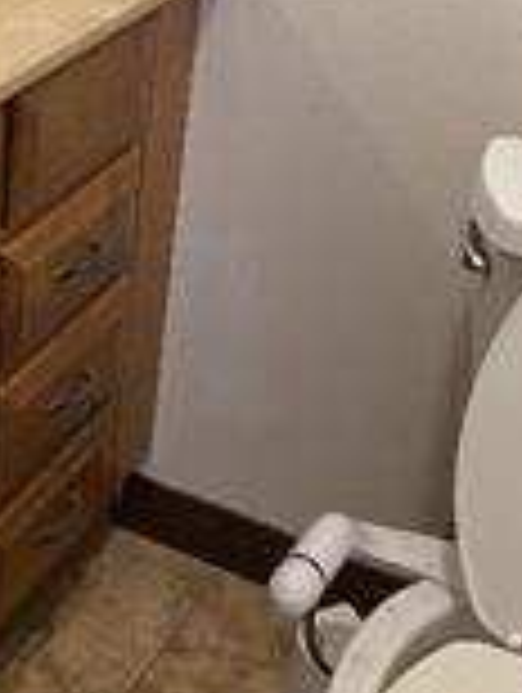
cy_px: 117
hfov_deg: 17.9
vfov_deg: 23.6
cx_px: 32
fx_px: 1624
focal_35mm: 81
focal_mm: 4.25
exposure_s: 1/60
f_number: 1.8
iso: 320
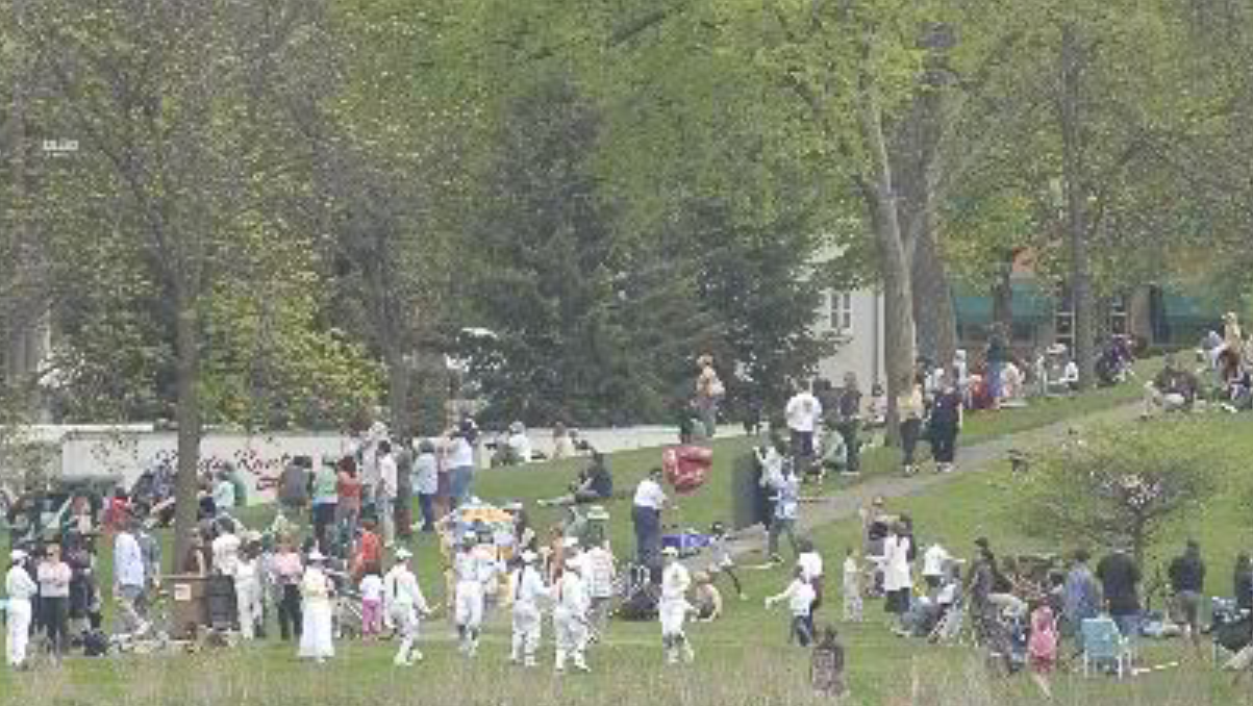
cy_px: 629
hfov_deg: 3.9
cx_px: 806
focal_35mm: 549
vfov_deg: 2.2
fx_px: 18249
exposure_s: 1/200
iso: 200
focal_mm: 200
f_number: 7.1
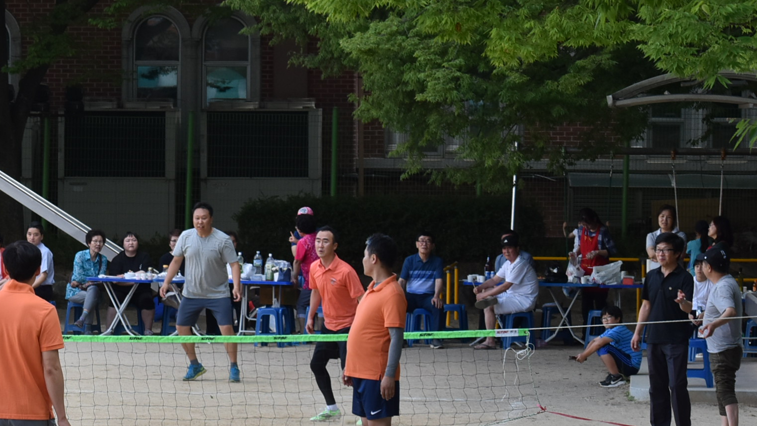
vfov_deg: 5.6
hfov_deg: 9.9
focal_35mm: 216
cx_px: 108
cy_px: 175
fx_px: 4336
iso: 400
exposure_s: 1/200
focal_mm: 70
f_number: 7.1
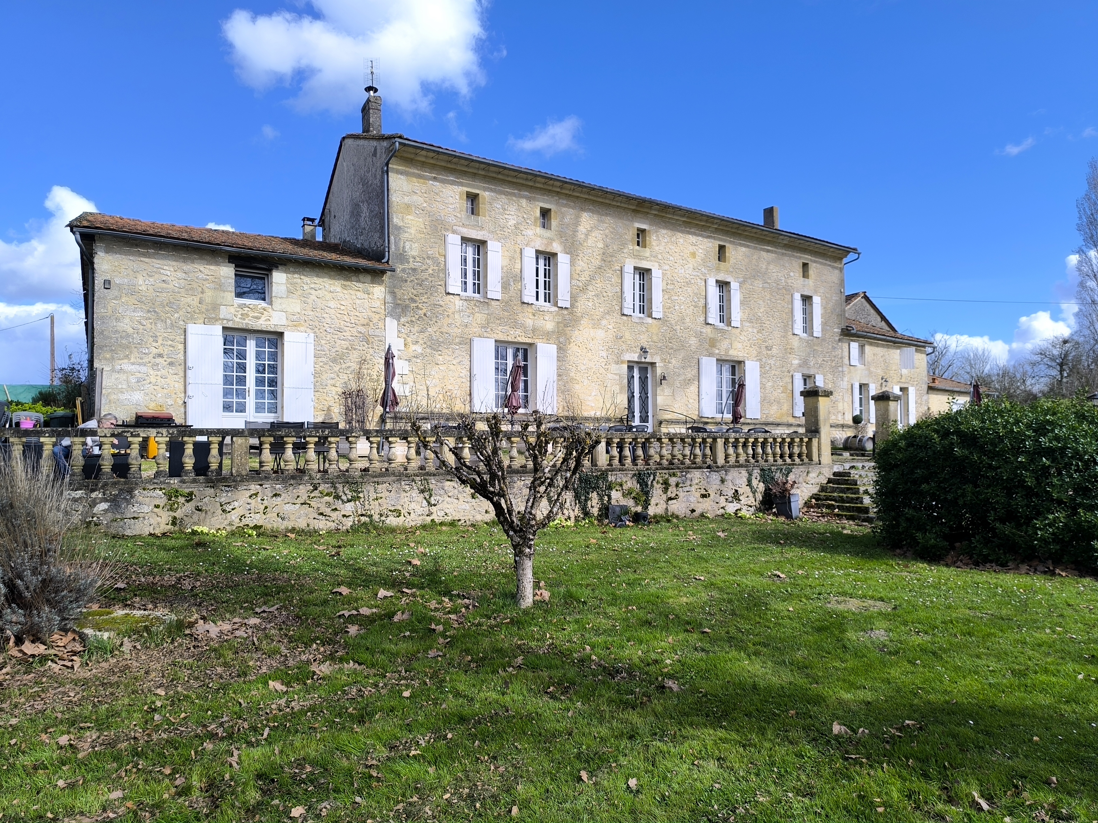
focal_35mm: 23
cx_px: 549
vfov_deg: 58.9
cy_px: 412
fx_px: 730
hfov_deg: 73.9
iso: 50
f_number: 1.65
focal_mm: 6.14
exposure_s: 1/873
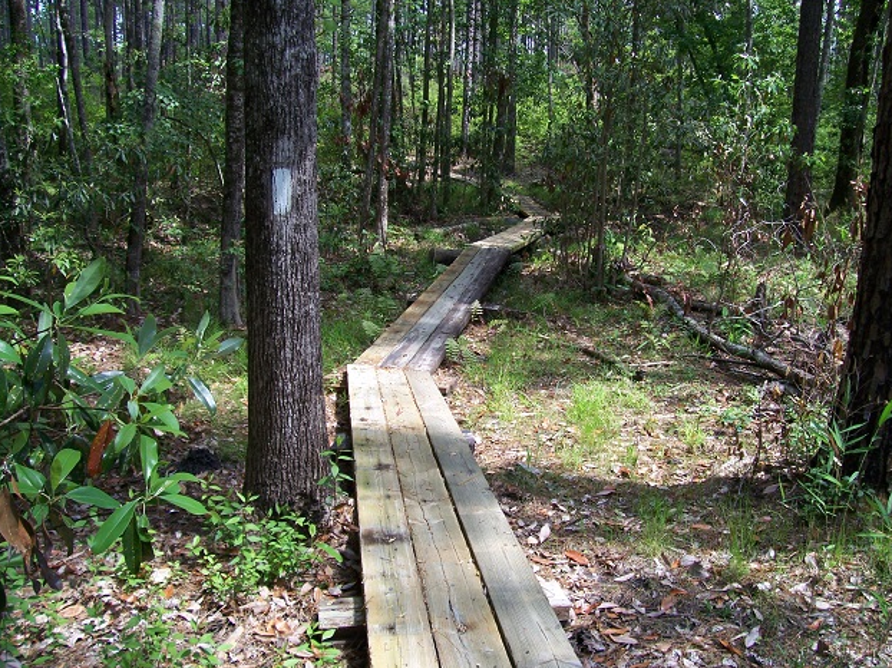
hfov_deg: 52.6
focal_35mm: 35
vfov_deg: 40.7
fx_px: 902
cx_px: 455
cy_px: 330
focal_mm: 5.6
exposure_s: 1/320
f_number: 2.7
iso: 80
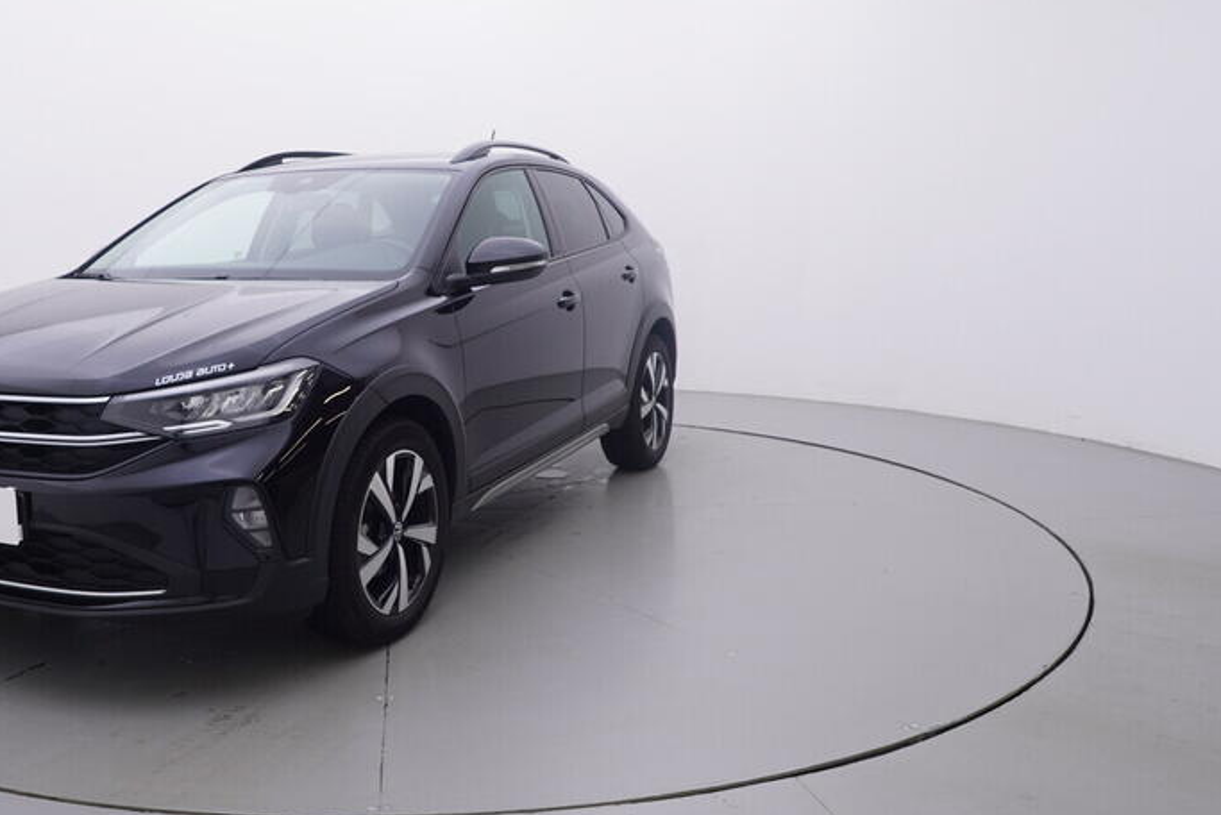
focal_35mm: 34
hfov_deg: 54.8
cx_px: 395
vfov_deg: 39.1
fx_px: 1145
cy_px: 359
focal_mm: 15
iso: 200
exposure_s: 1/80
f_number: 5
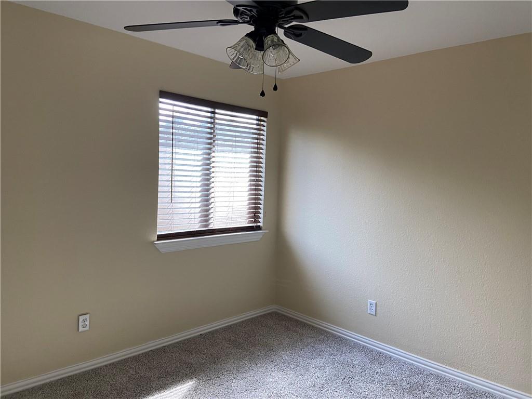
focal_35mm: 26
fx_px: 400
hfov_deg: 67.3
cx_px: 266
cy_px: 200
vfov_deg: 53.1
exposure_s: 1/60
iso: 80
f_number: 1.8
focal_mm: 4.25
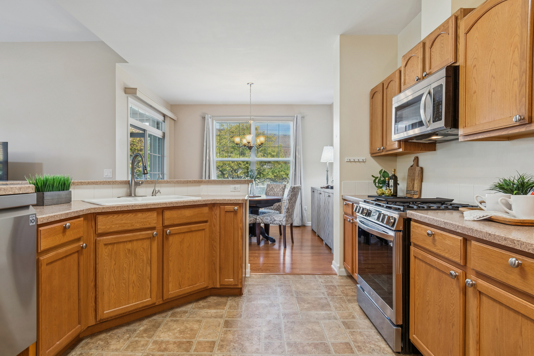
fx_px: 267
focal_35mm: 18
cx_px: 267
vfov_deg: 67.4
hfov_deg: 90.0
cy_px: 178
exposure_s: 1/13
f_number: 8
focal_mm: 12
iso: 250
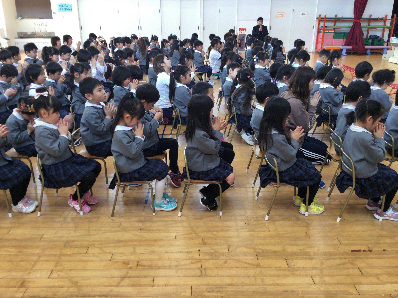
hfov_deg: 58.4
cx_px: 199
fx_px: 356
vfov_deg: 45.4
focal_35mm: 31
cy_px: 149
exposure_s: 1/20
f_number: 2.4
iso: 32
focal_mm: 3.3
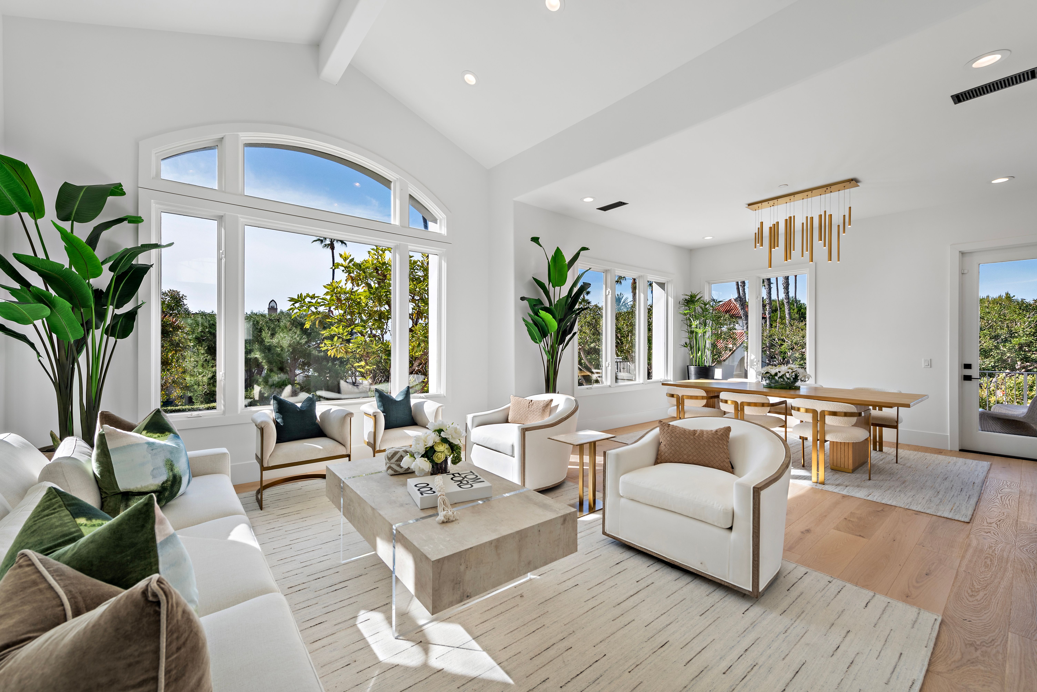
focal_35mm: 15
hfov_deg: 100.4
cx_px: 518
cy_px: 346
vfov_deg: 77.4
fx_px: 432
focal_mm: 15
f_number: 7.1
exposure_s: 1/50
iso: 125
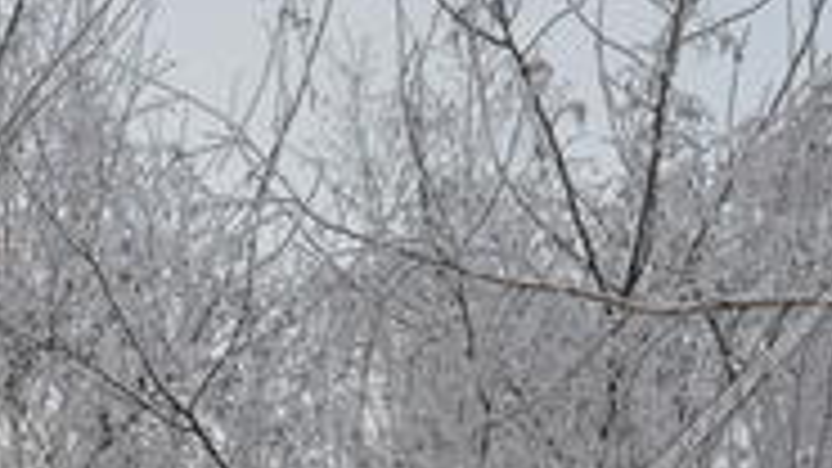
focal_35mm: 193
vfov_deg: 6.0
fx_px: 4257
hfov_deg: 11.0
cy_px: 1246
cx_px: -121
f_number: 8
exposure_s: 1/250
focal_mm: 26
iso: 160
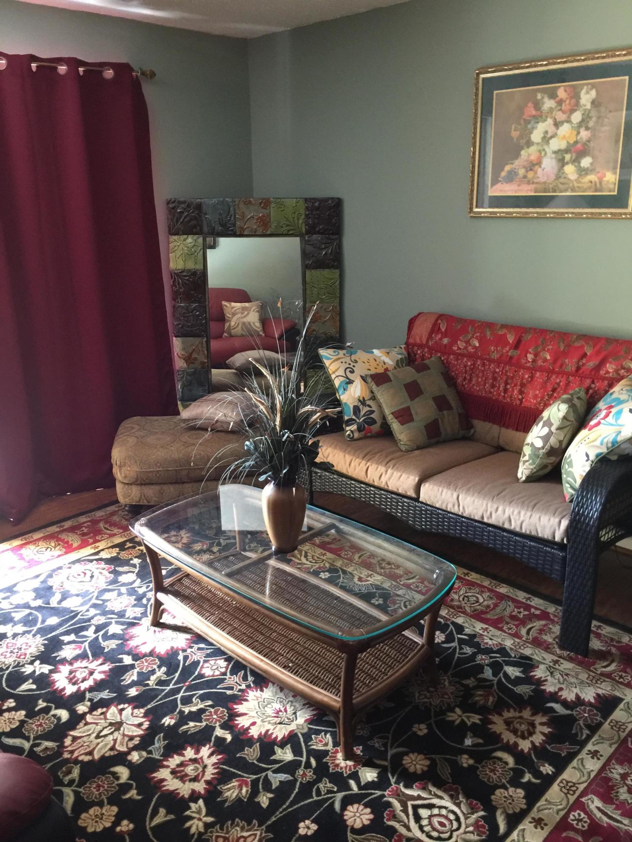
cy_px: 421
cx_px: 316
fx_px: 706
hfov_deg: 48.2
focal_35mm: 29
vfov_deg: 61.7
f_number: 2.2
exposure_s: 1/8
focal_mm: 4.15
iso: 100
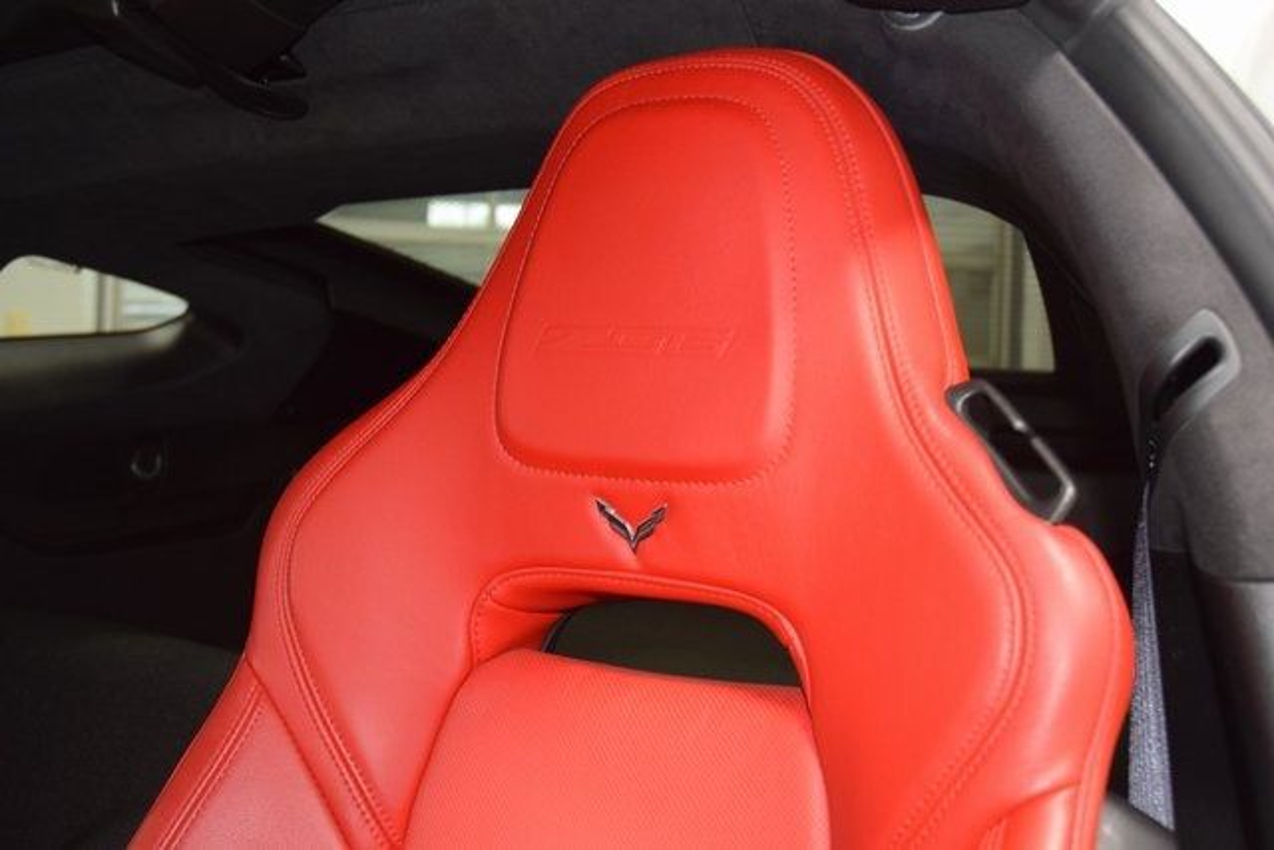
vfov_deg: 35.5
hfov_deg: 51.3
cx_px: 637
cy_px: 425
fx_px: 1327
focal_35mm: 38
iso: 1800
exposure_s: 1/30
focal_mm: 25
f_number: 3.8
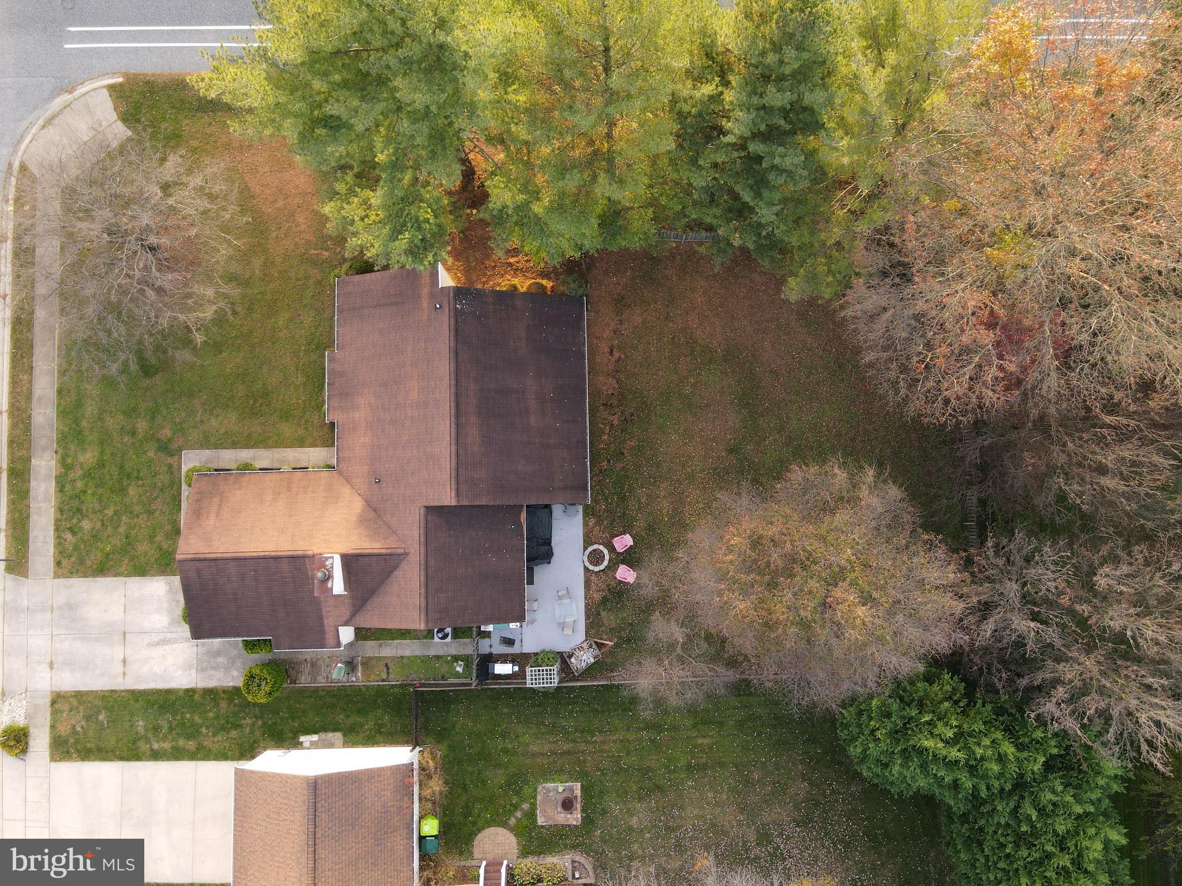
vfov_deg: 56.8
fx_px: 820
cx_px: 591
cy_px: 443
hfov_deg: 71.6
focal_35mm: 24
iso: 100
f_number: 2.8
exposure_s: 1/20
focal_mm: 4.5
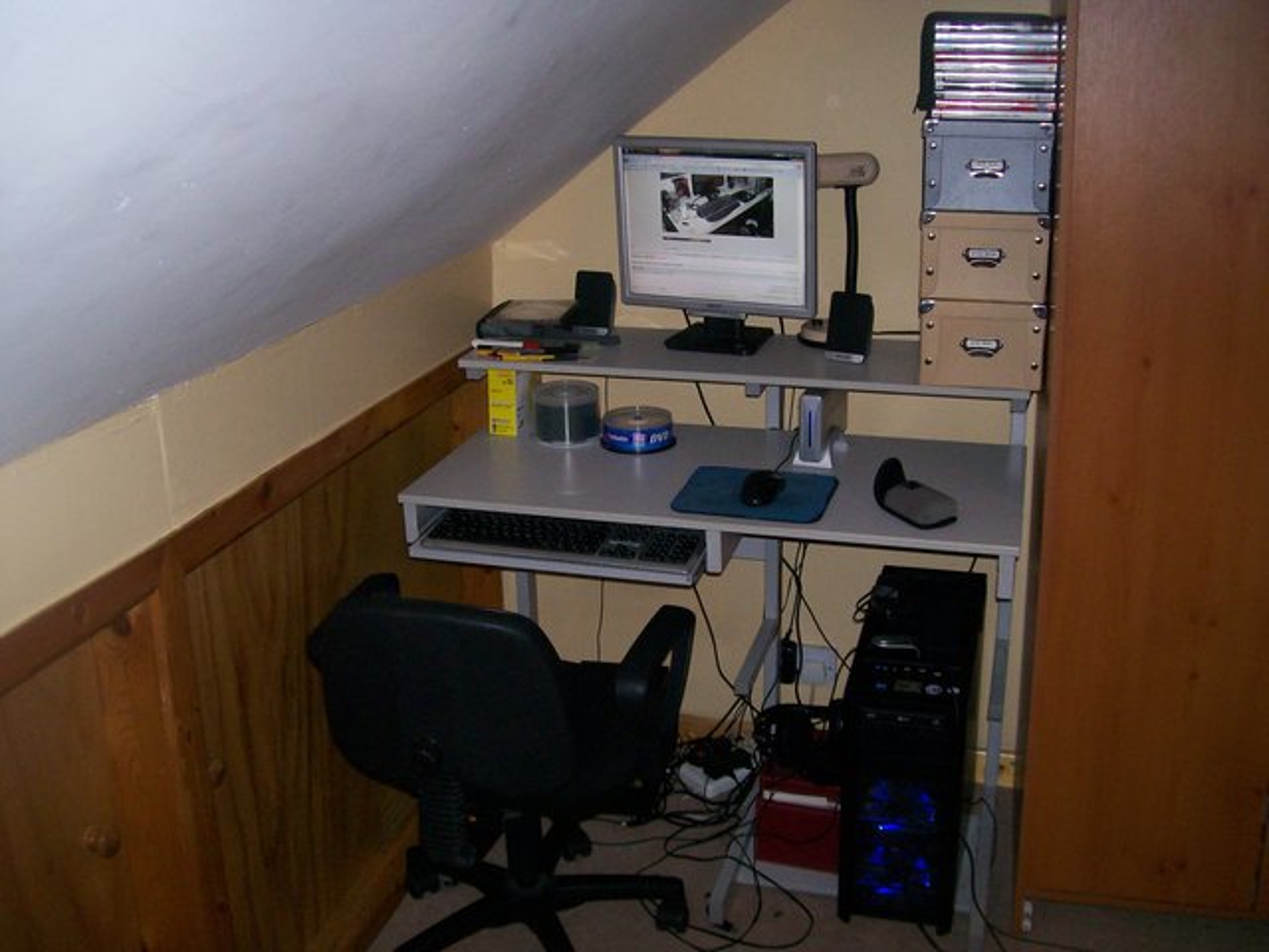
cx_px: 634
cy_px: 476
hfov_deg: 51.4
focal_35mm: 36
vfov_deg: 39.7
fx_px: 1320
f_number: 2.7
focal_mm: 6
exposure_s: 1/64
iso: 140
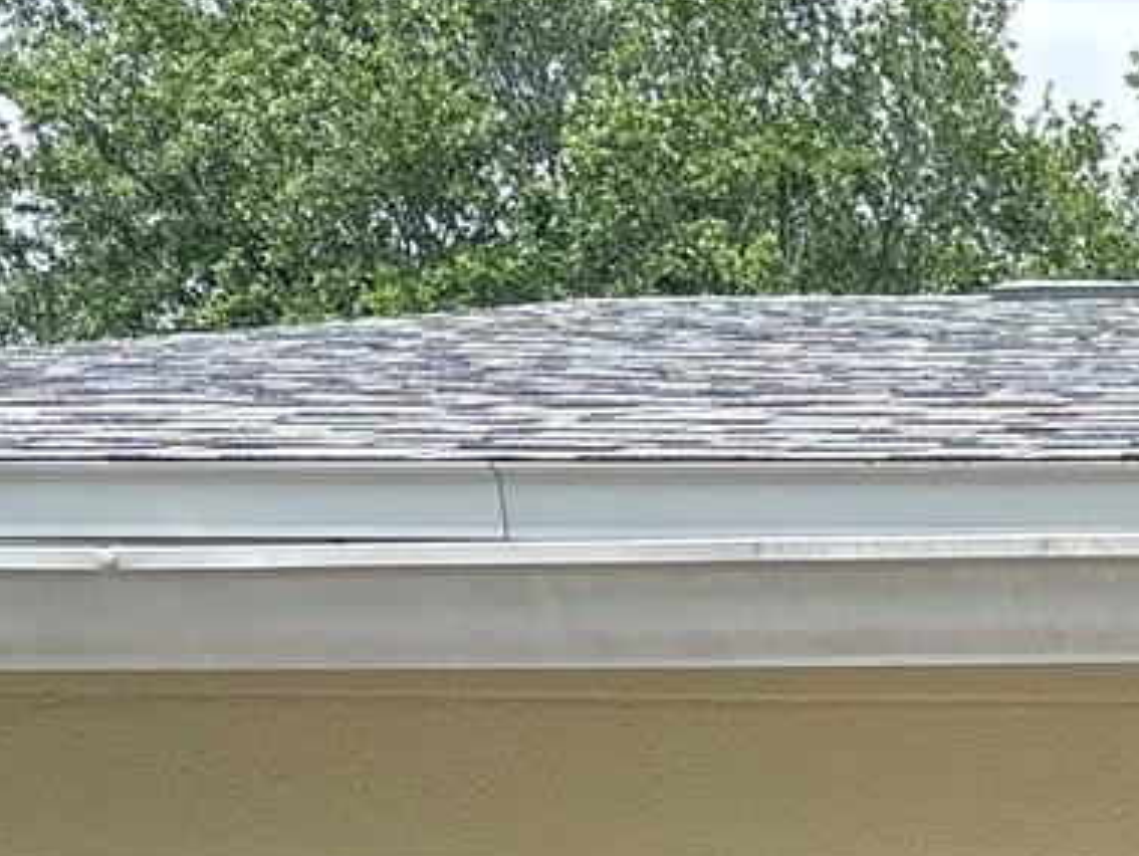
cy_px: 1667
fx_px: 3622
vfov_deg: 12.1
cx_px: 2013
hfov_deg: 15.5
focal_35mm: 110
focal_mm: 5.96
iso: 64
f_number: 1.6
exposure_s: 1/1393
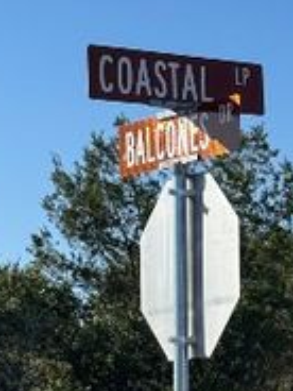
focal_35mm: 174
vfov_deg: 11.3
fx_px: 1964
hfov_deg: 8.5
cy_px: 75
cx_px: 127
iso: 64
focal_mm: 6.76
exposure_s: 1/5848
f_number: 1.78
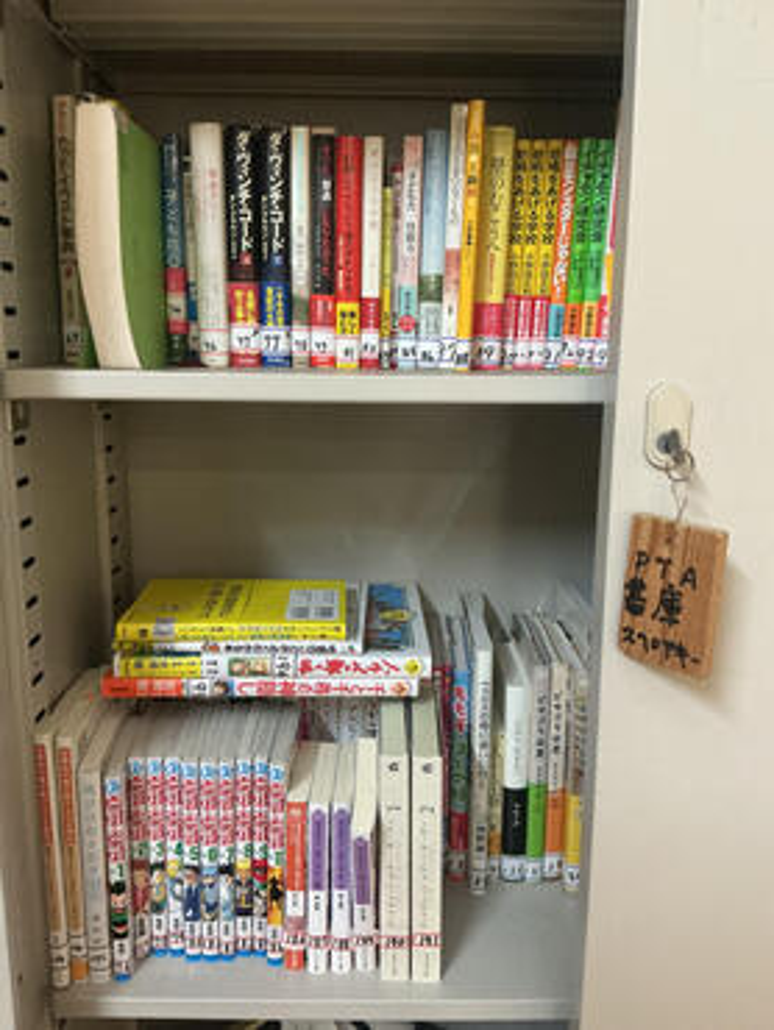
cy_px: 515
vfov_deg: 61.6
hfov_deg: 48.3
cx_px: 387
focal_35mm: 29
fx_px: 864
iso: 250
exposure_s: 1/40
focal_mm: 3
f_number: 1.8
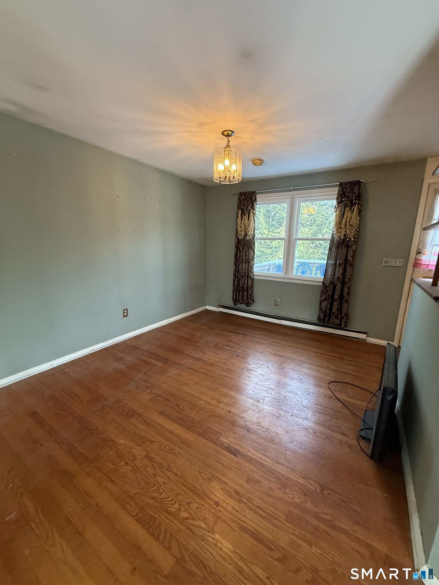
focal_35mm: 14
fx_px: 237
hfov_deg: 85.7
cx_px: 220
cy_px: 292
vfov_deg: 102.1
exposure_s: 1/60
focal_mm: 2.22
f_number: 2.2
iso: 320
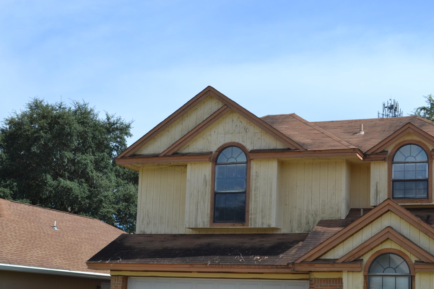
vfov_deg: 21.8
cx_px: 280
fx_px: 747
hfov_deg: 32.2
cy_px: 197
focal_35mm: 62
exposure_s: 1/250
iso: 100
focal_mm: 30
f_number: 8
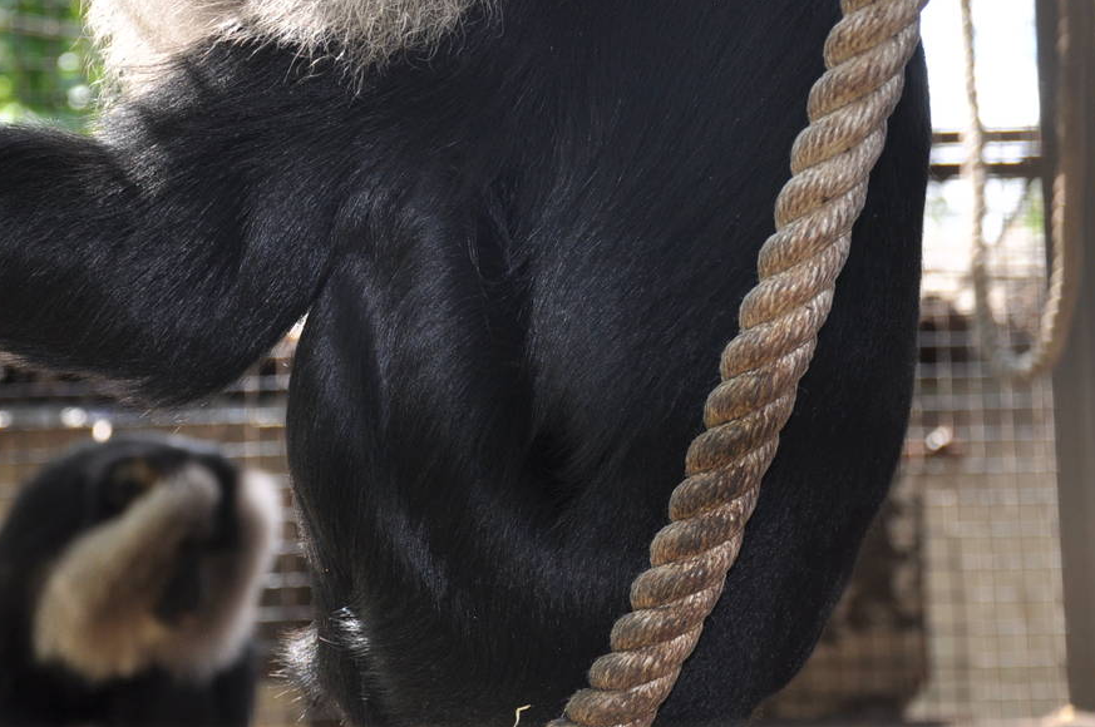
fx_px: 3342
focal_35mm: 110
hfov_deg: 18.6
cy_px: 91
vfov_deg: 12.3
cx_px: 531
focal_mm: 40
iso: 250
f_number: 4.5
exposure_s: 1/200
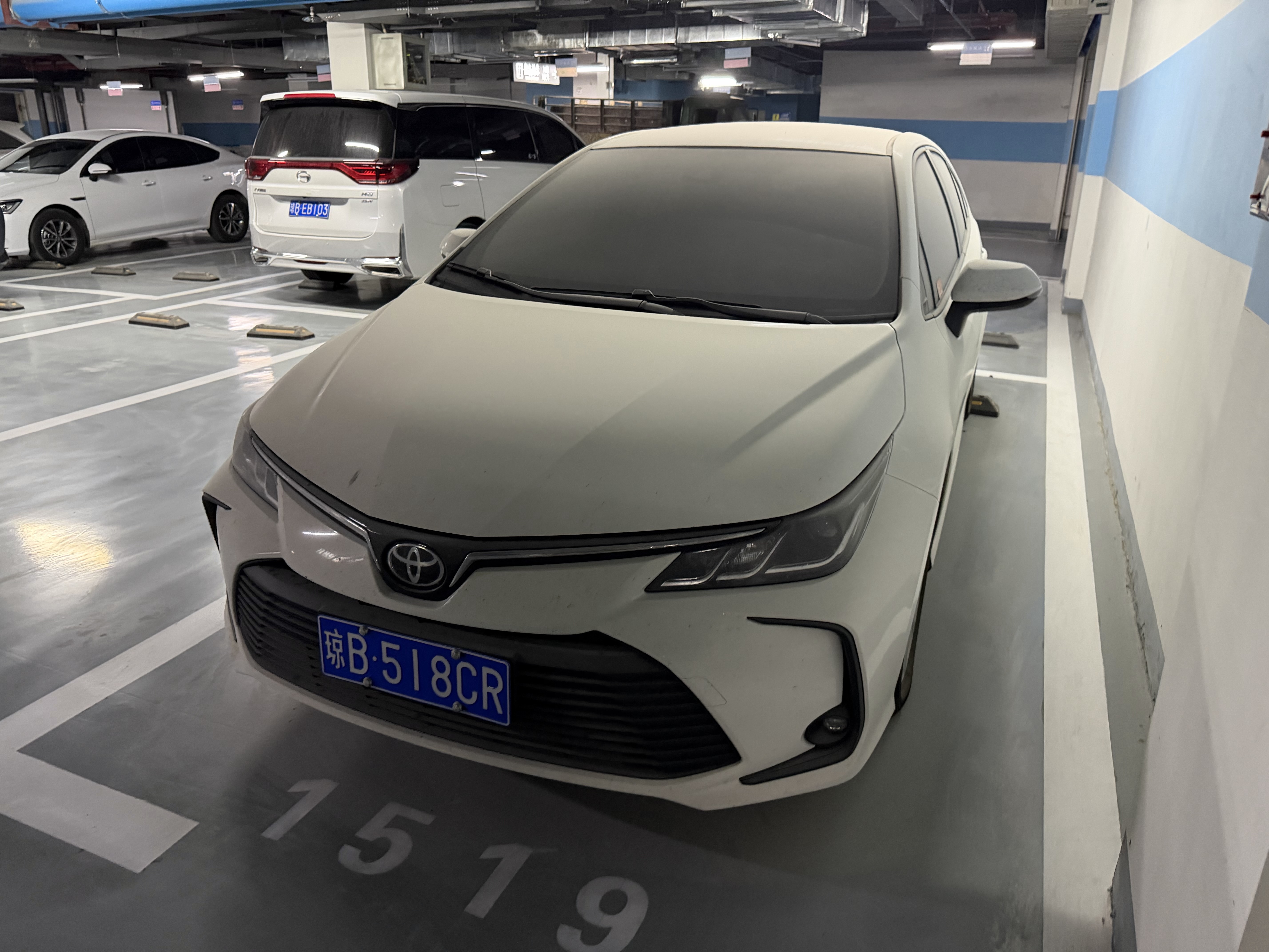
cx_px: 634
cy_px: 476
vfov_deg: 56.8
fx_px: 880
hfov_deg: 71.6
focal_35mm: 24
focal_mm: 6.76
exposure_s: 1/33
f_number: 1.78
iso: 800
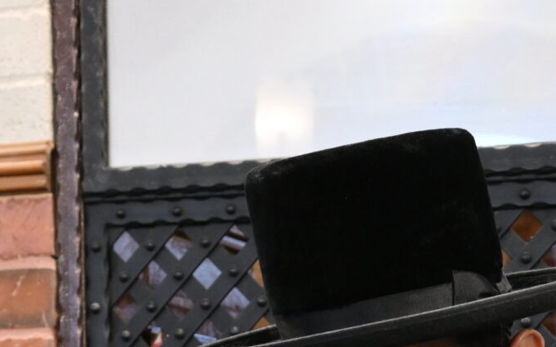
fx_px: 1818
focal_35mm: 120
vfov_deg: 10.2
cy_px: 675
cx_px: 544
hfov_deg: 17.0
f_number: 4
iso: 3200
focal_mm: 31
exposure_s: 1/160
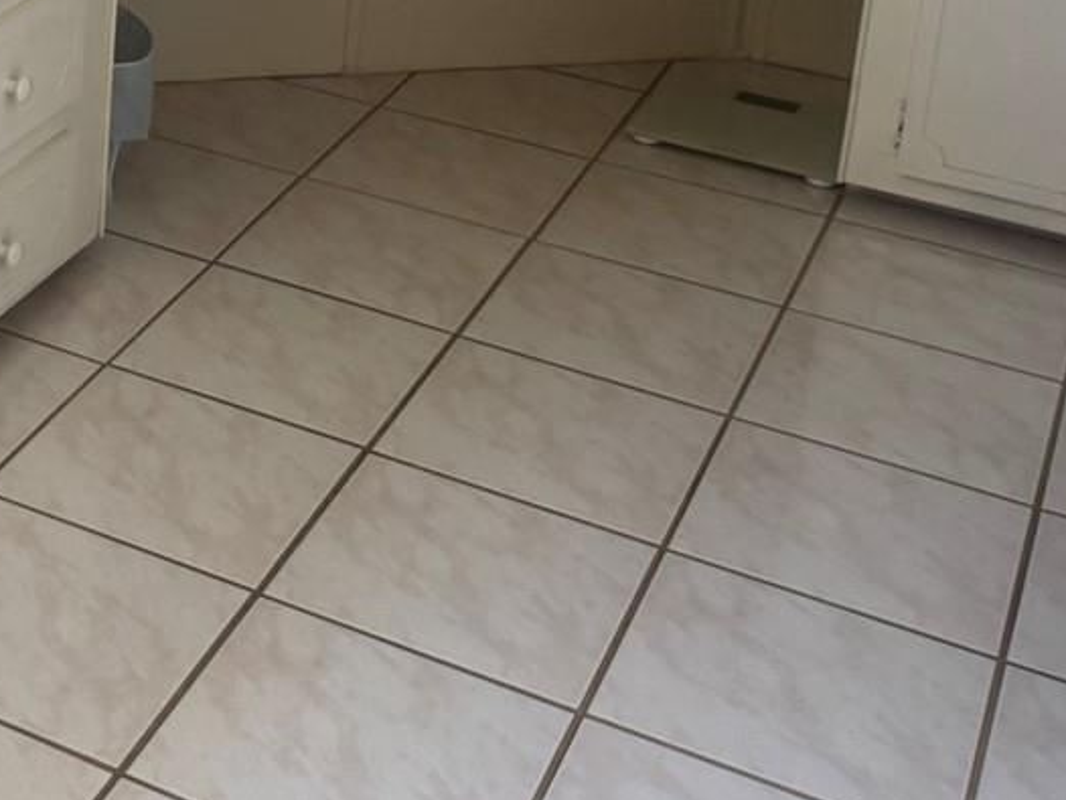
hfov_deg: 24.5
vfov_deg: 18.6
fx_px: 2249
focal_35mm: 73
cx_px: -160
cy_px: -275
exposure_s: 1/60
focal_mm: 6.76
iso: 125
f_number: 1.78
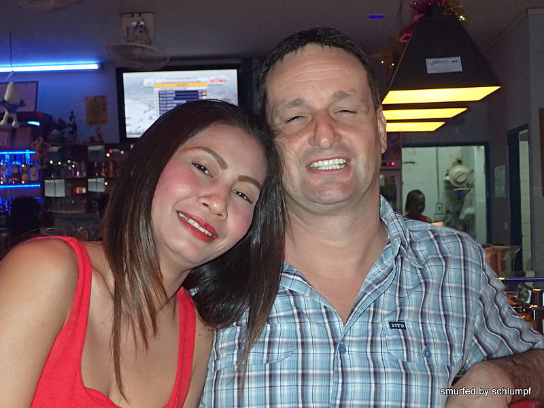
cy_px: 204
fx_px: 833
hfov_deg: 36.2
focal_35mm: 53
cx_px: 272
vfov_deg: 27.5
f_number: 3.4
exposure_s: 1/50
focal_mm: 9.61
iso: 800
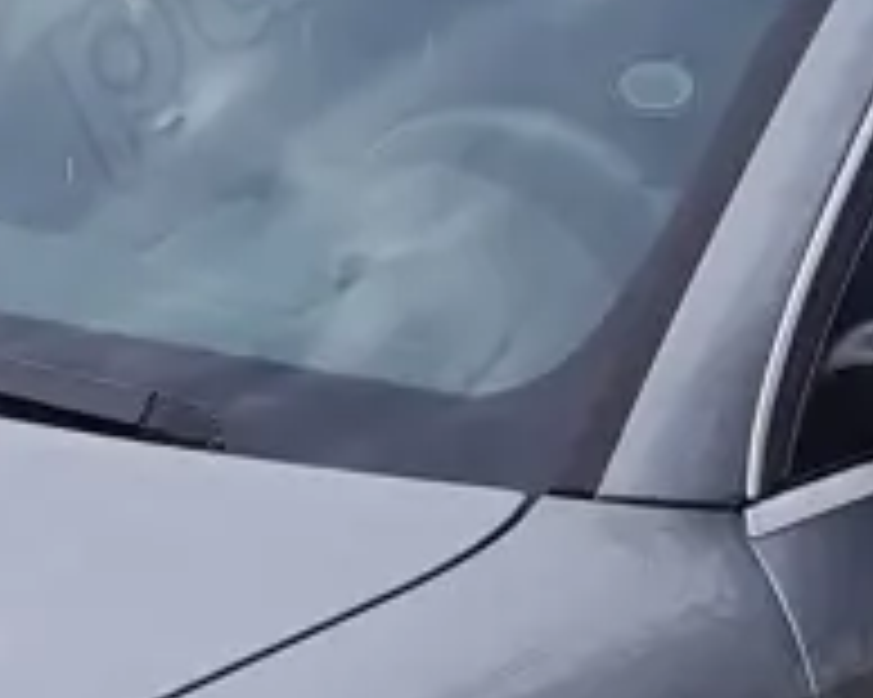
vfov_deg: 11.4
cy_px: 1000
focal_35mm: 131
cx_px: -9
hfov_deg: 14.5
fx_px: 3383
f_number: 1.8
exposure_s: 1/363
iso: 40
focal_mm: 3.98
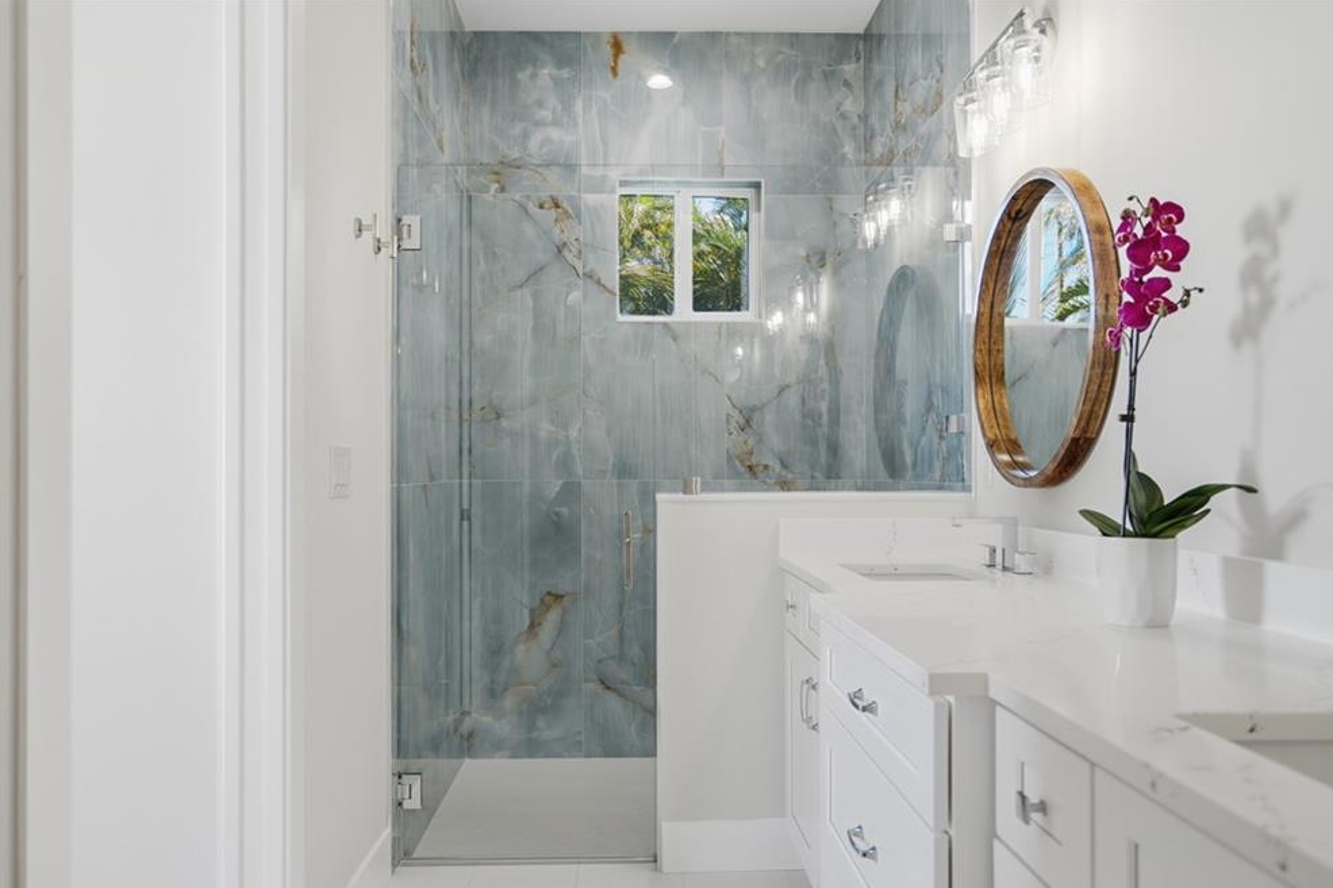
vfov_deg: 47.9
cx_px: 649
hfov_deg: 67.4
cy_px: 455
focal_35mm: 27
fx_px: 1000
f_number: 4
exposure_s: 1/2500
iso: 800
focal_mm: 26
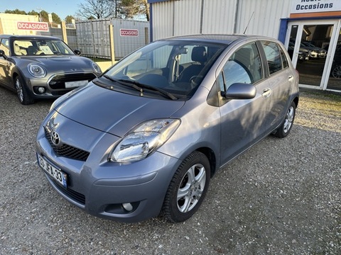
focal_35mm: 24
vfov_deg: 56.8
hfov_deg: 71.6
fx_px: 236
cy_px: 128
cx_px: 170
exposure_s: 1/903
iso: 80
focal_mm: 6.86
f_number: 1.78
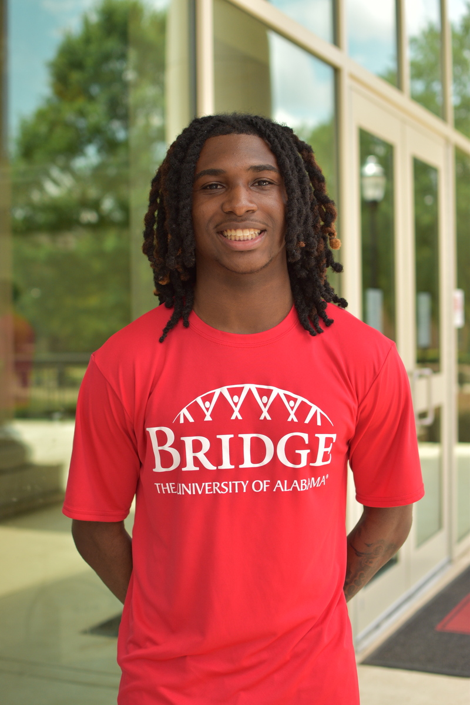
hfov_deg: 25.8
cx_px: 235
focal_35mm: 52
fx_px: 1028
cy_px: 352
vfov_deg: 37.9
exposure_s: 1/2000
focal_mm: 35
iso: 250
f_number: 2.5
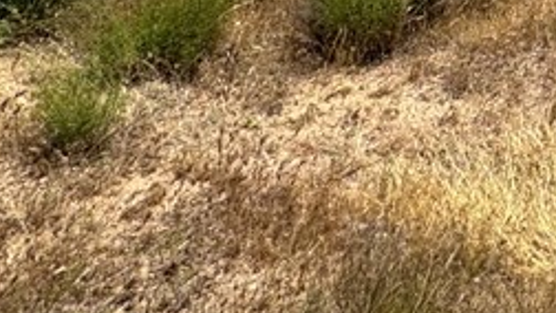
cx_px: 953
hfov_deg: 22.7
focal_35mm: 62
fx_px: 914
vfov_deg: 14.3
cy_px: -403
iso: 50
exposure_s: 1/1789
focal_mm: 2.22
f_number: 2.2
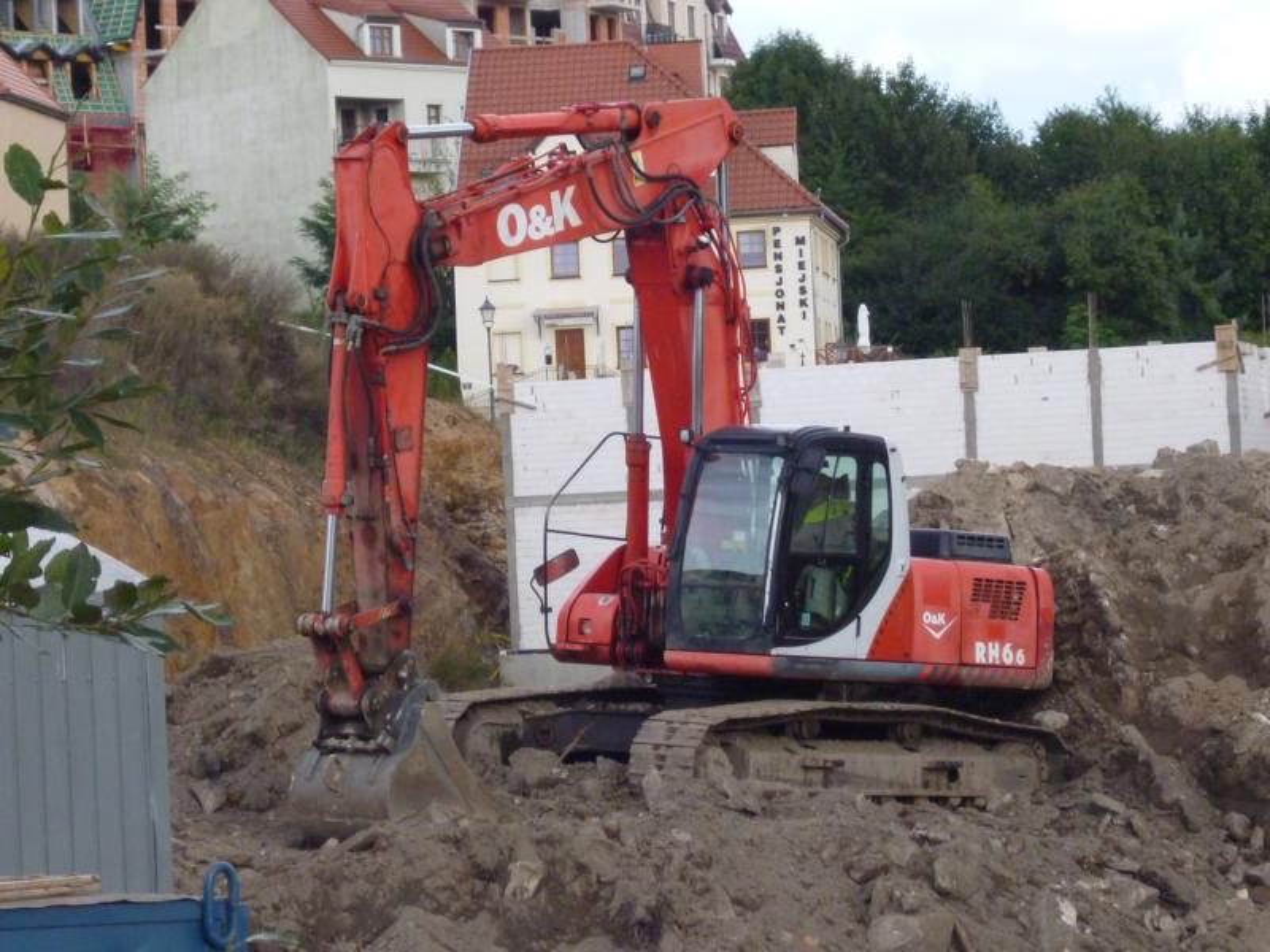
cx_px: 635
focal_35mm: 140
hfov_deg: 14.1
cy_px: 476
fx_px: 5136
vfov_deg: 10.6
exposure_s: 1/125
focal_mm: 20
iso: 400
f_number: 6.5
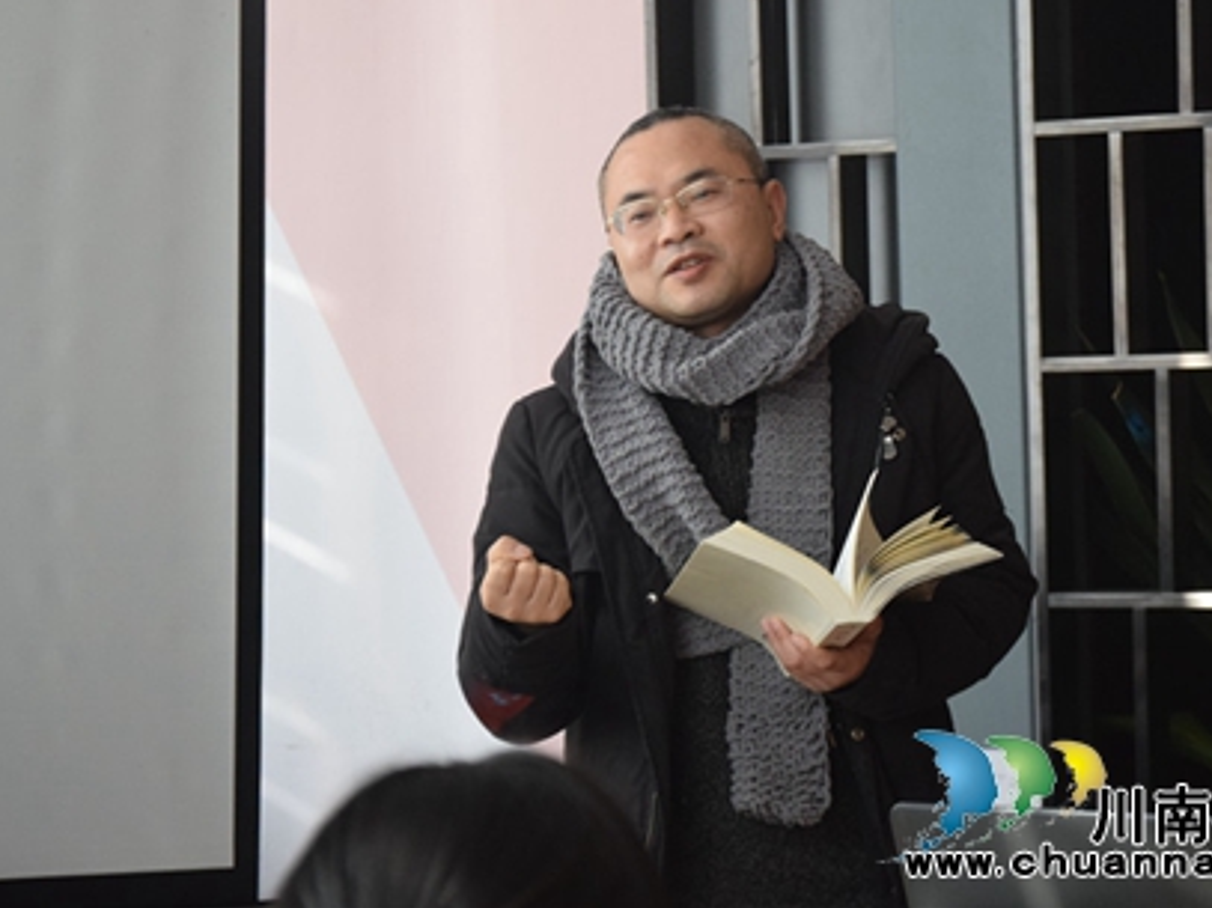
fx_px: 4095
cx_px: 679
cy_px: 415
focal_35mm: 117
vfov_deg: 12.7
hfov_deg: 16.8
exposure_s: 1/500
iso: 2000
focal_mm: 66
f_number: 5.3
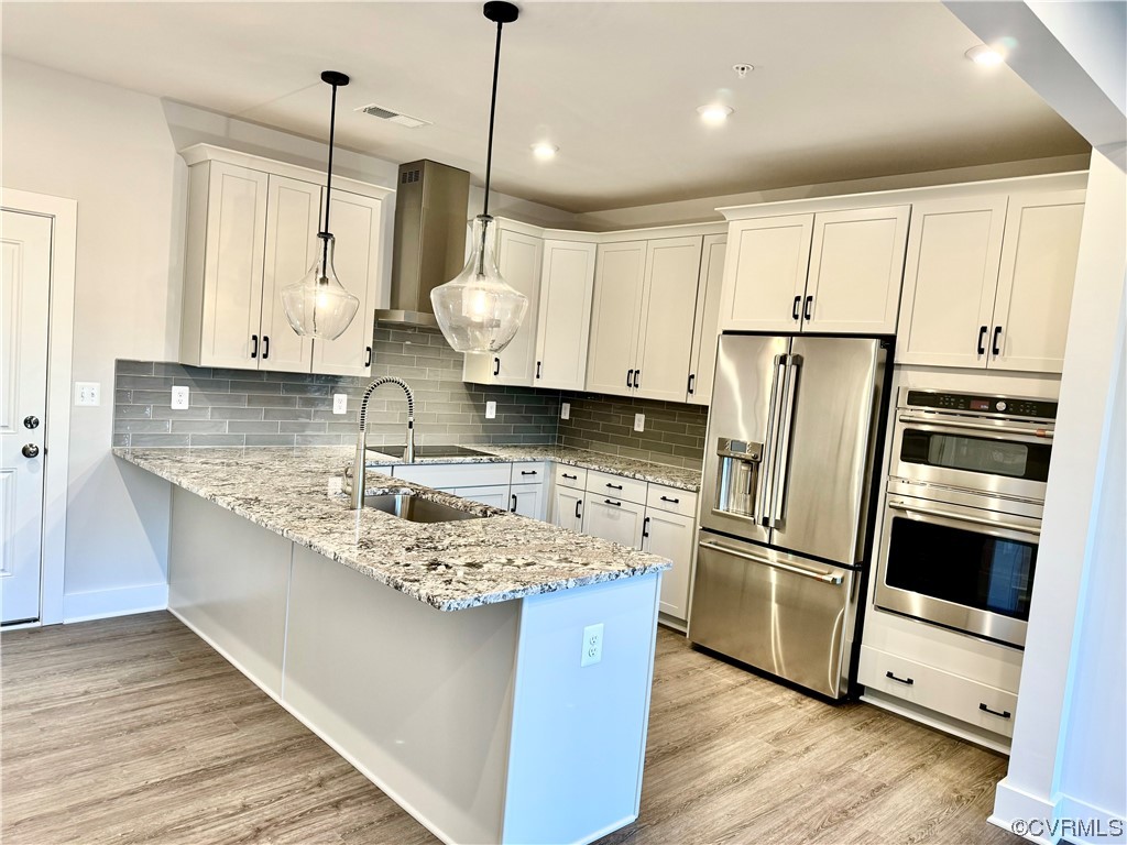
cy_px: 422
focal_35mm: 24
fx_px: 781
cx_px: 564
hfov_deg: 71.6
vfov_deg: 56.8
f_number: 1.78
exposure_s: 1/120
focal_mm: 6.86
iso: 160
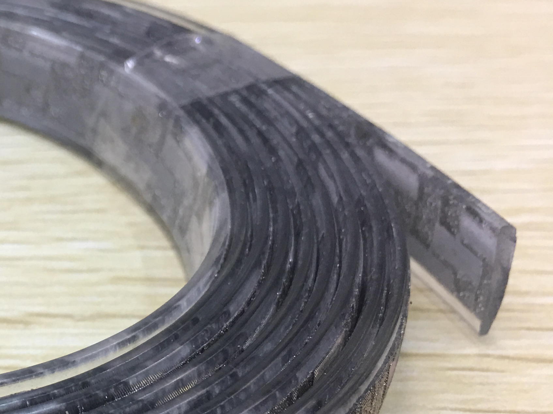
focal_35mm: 69
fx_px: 1102
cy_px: 291
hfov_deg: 25.4
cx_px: -104
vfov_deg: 21.2
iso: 40
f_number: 2.2
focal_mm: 4.15
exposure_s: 1/17
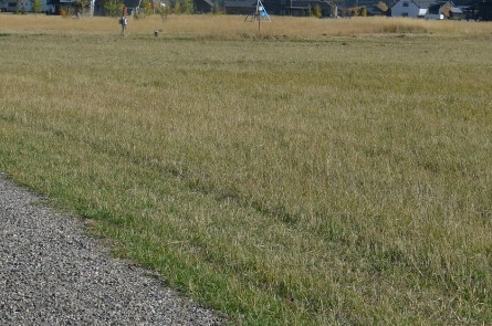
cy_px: 73
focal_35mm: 125
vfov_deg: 10.9
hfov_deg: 16.3
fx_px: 1705
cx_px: 134
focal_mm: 32
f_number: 9
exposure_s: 1/320
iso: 100
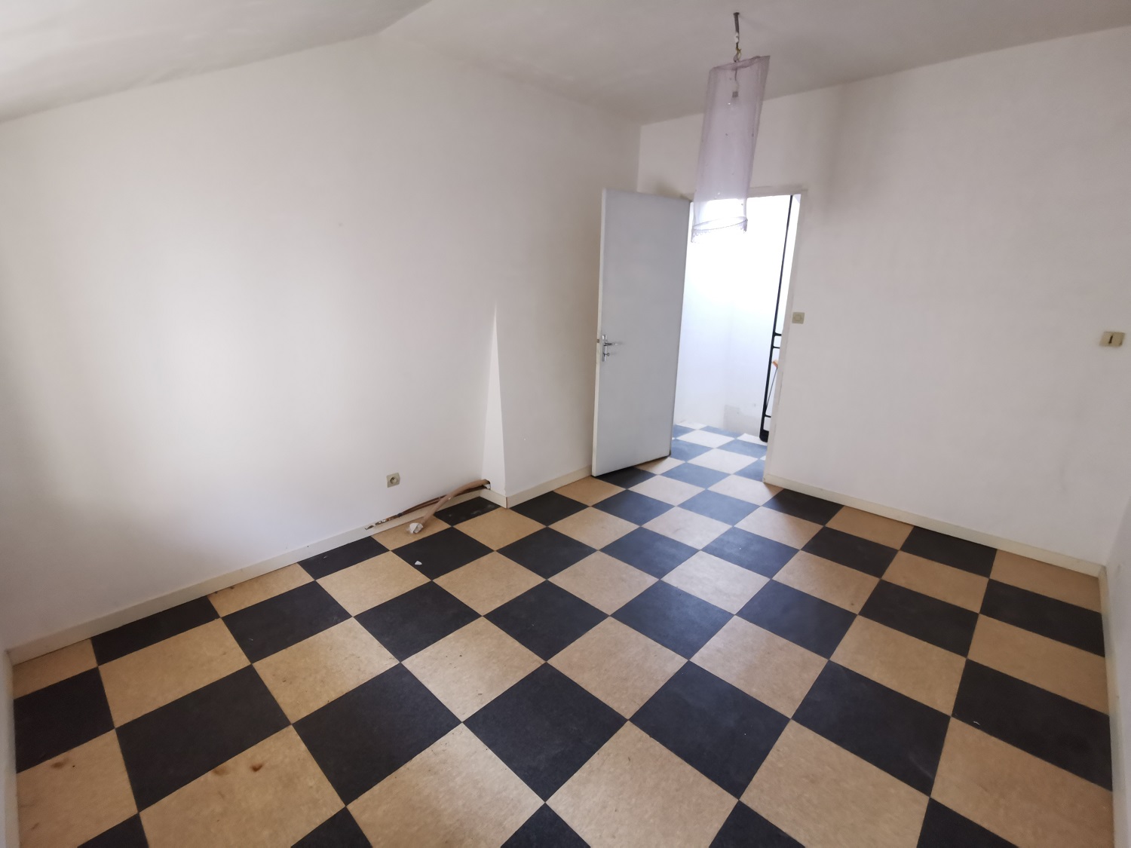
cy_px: 424
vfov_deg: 78.1
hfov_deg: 94.5
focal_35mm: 16
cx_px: 566
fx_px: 523
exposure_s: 1/25
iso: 400
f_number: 2.2
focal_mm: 2.35
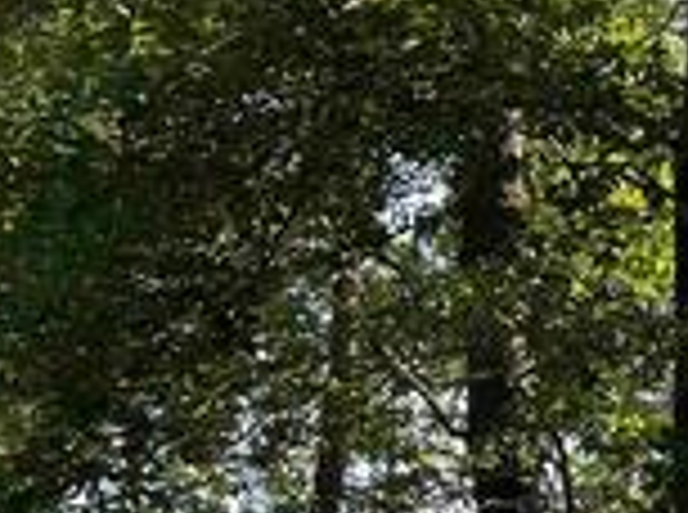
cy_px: 810
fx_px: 2161
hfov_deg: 16.6
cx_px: 1007
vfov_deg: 12.7
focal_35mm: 109
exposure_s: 1/1038
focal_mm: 5.7
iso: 50
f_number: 1.5
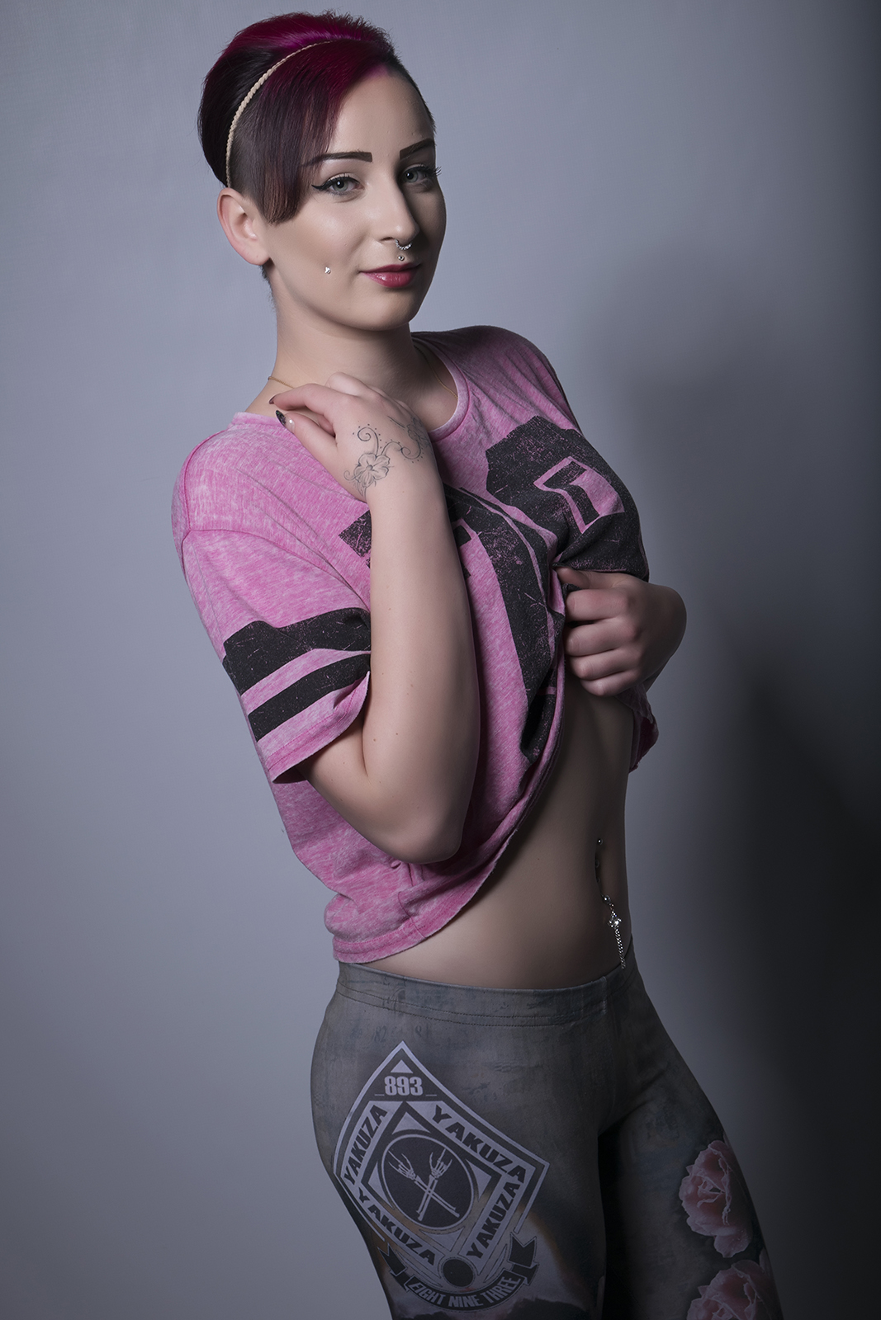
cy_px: 660
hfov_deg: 16.6
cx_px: 440
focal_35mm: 82
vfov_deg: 24.6
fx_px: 3028
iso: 100
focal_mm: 55
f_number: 11
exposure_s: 1/200
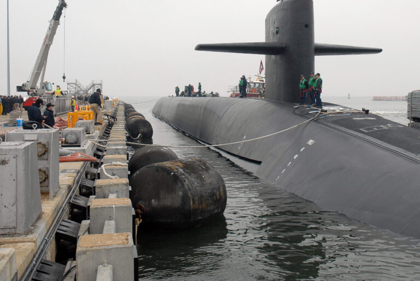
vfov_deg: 28.0
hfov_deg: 40.8
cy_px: 104
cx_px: 262
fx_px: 561
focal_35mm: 48
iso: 400
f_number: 8
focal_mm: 24
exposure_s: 1/320
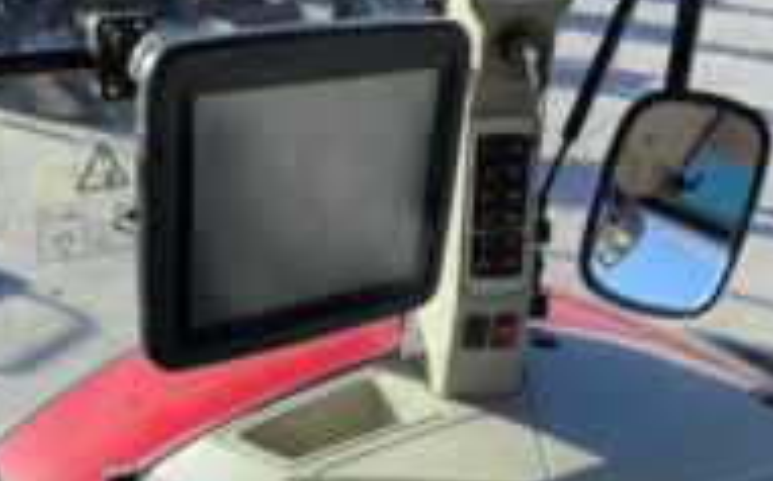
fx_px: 1221
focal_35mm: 58
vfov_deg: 21.7
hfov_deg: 35.0
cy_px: 453
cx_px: 312
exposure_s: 1/486
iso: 16
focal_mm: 3
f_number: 1.8
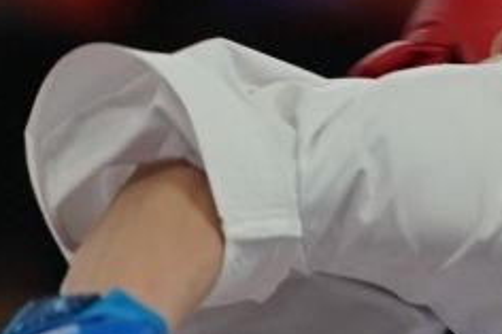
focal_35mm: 1524
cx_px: 883
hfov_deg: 1.4
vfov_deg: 0.9
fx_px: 21236
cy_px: 687
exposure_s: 1/1000
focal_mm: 200
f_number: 2.8
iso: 1250
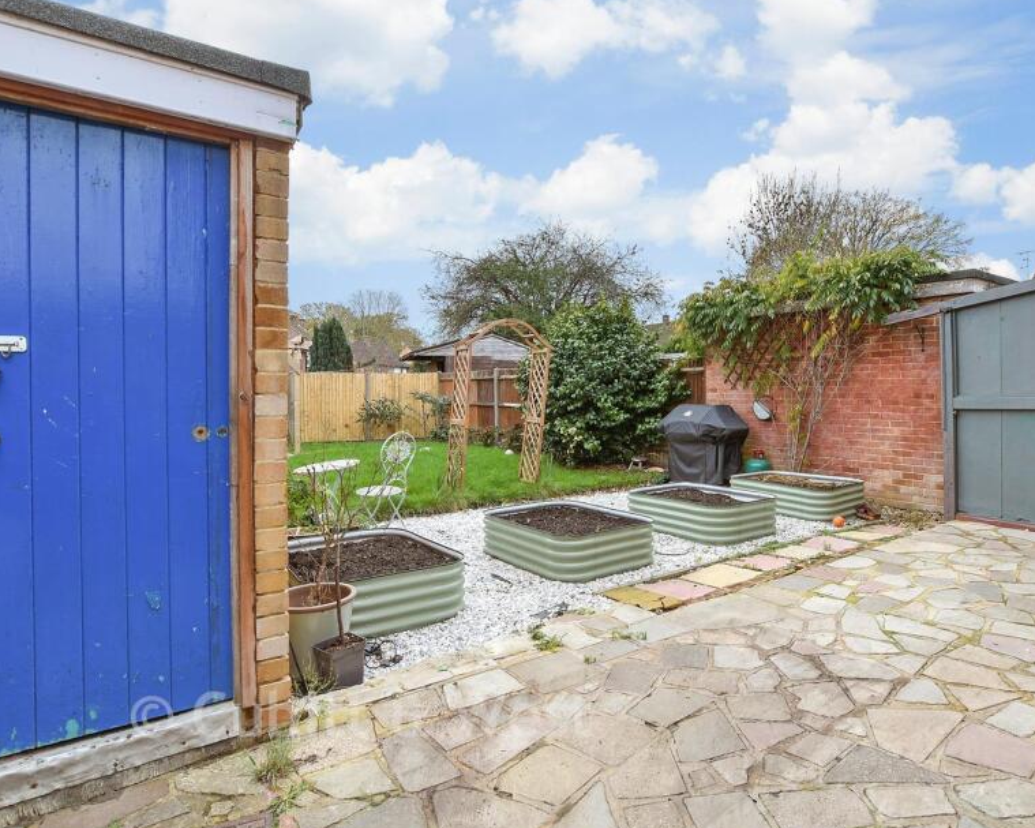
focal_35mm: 19
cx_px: 584
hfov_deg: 82.9
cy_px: 396
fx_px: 582
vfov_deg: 70.8
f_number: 8
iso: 160
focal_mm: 10
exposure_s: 1/8
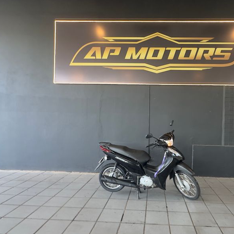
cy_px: 119
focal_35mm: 17
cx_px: 150
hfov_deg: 82.0
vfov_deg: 84.0
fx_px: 130
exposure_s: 1/60
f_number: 2.2
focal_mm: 2.22
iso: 200
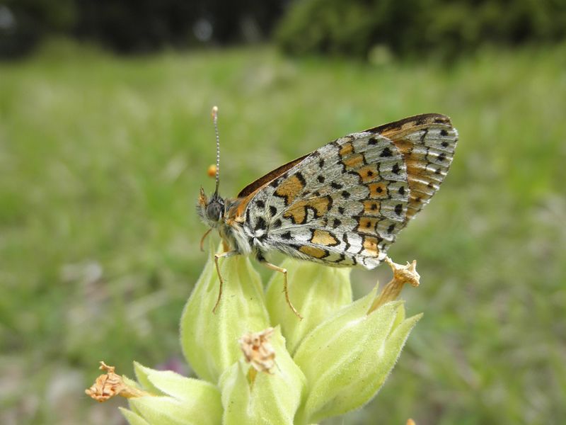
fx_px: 458
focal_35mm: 28
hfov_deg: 63.4
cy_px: 212
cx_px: 283
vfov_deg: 49.7
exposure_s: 1/320
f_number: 3
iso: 64
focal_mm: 5
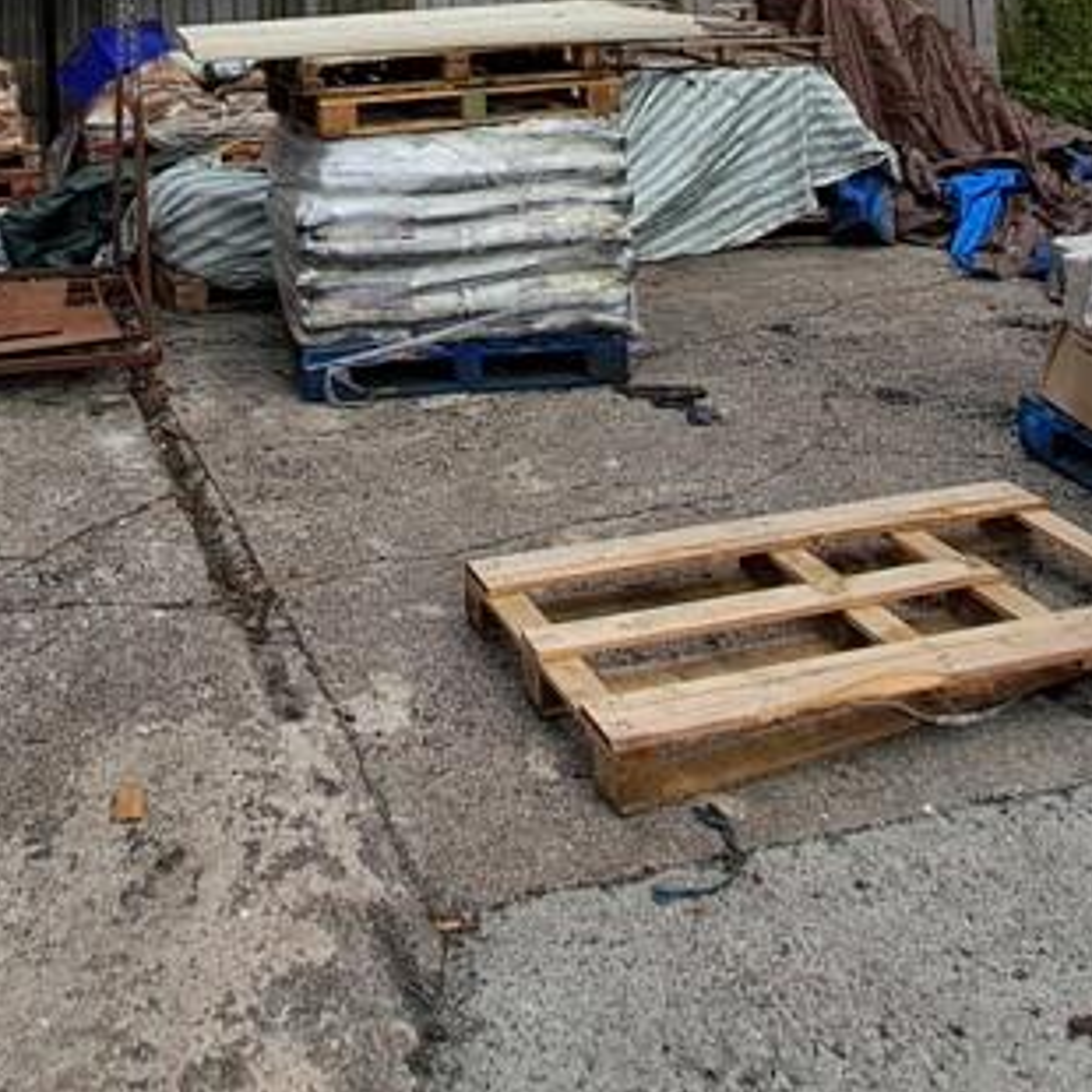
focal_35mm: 38
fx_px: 1356
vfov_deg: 34.2
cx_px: 317
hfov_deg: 42.9
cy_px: -254
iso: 40
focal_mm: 1.42
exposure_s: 1/1776
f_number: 2.2
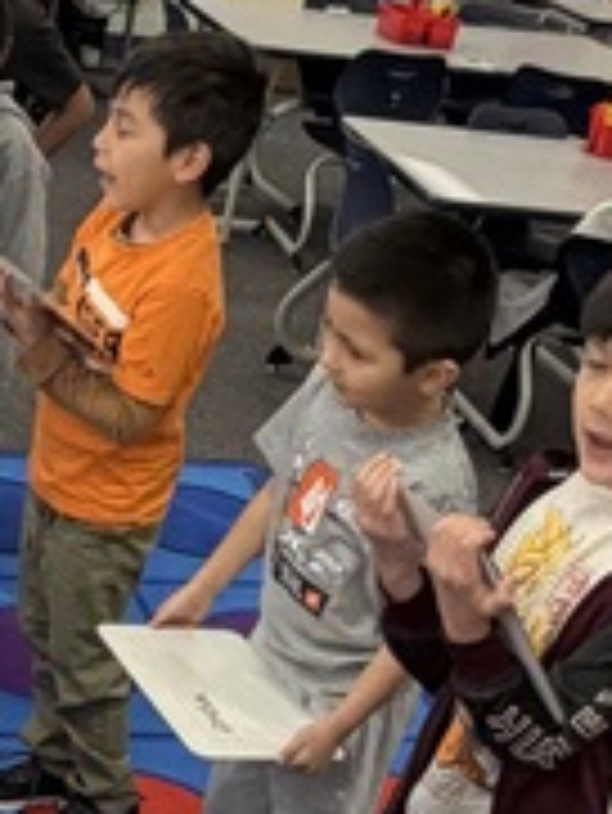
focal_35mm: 79
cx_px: -4
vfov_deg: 23.8
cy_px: 787
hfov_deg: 18.2
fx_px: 1860
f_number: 2.2
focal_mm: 2.22
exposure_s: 1/120
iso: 250
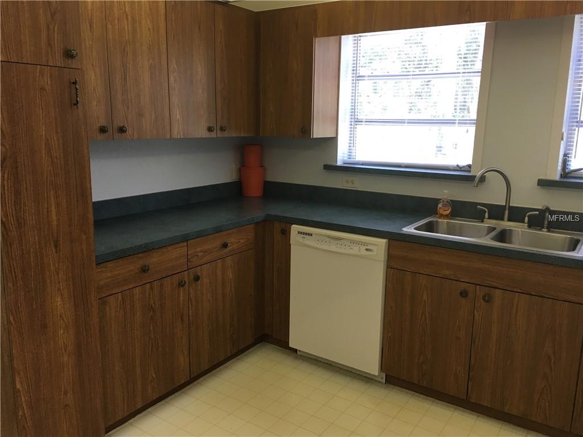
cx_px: 292
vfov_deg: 48.2
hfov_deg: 61.7
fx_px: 488
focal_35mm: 29
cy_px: 218
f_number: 2.2
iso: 40
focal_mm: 4.15
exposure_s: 1/30
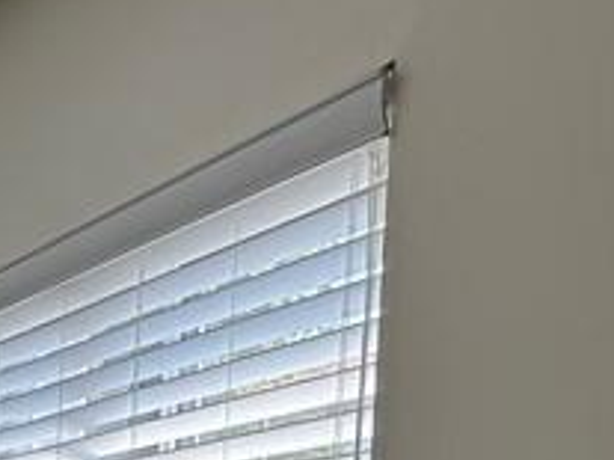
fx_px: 2110
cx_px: -584
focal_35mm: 119
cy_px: 1006
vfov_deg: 11.0
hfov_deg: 14.1
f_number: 1.78
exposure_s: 1/319
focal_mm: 6.86
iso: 80
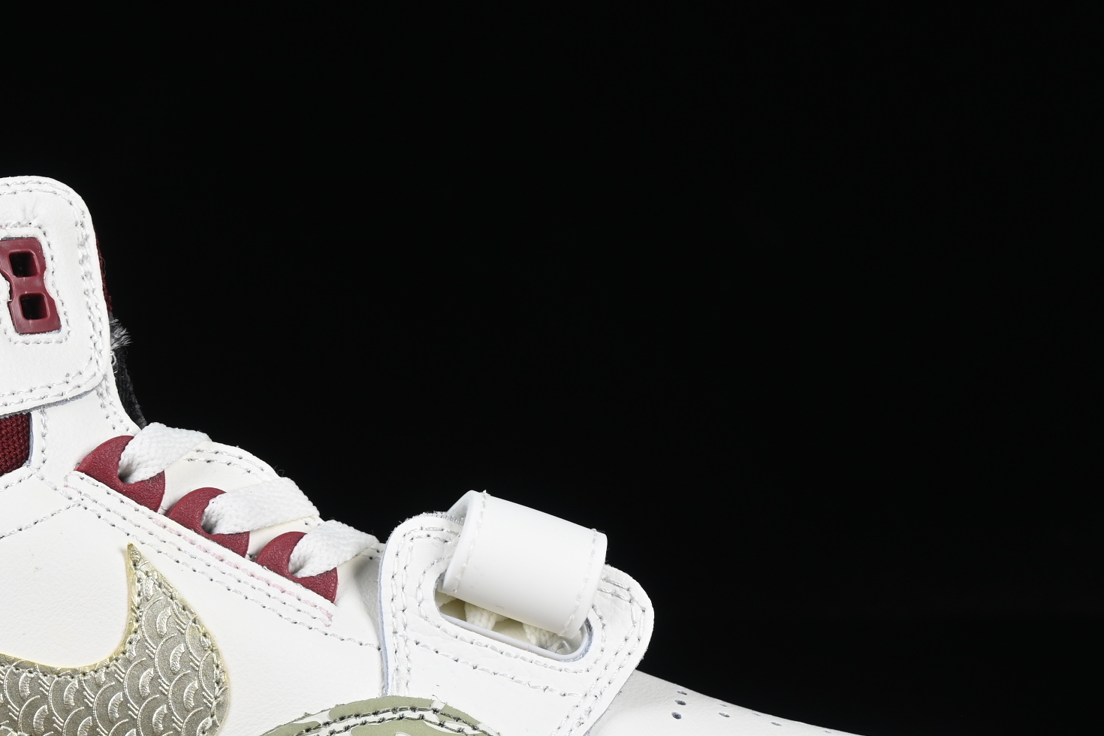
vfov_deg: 9.6
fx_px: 4354
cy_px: 632
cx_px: 243
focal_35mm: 142
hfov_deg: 14.4
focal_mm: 50
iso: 160
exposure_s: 1/80
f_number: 8
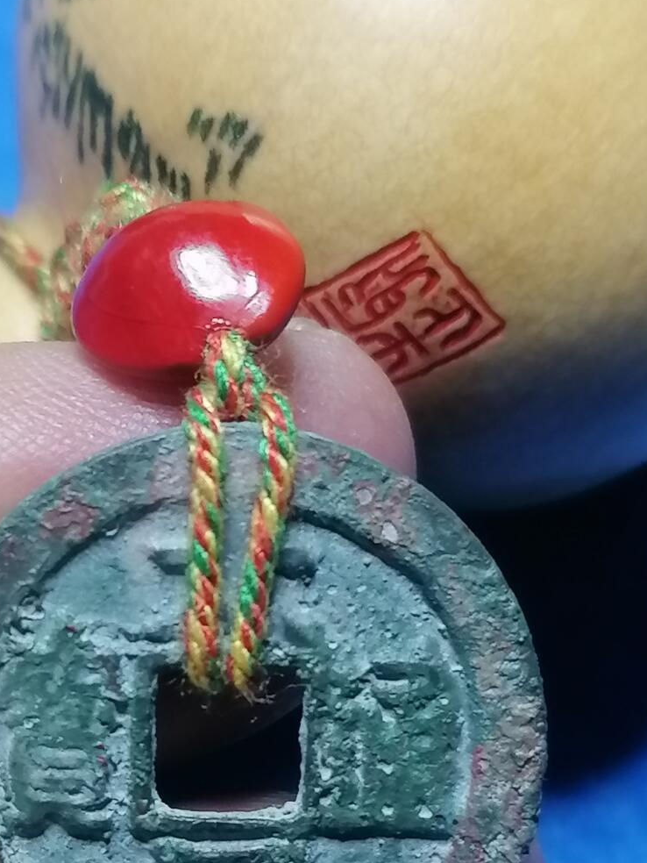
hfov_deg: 15.2
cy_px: 657
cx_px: 209
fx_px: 2417
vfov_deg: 20.1
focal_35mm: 97
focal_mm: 5.4
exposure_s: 1/33.3
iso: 200
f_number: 1.8
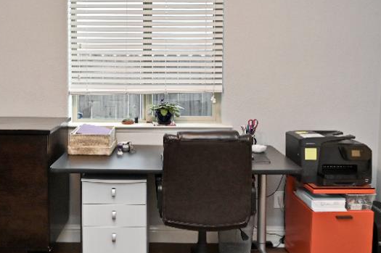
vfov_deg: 33.2
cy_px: 98
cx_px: 151
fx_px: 423
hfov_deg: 48.2
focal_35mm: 40
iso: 500
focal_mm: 14
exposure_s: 1/60
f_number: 4
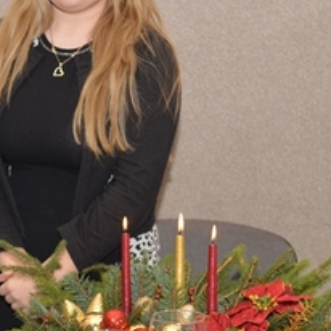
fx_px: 1331
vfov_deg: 14.2
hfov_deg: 13.5
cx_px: -130
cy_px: 196
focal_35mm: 123
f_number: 4
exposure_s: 1/200
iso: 200
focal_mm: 28
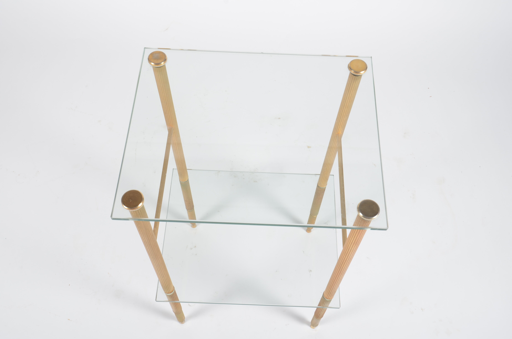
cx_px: 256
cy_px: 170
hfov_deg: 53.2
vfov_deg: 36.7
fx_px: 511
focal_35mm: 36
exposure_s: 1/125
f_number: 11
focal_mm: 24
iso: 100
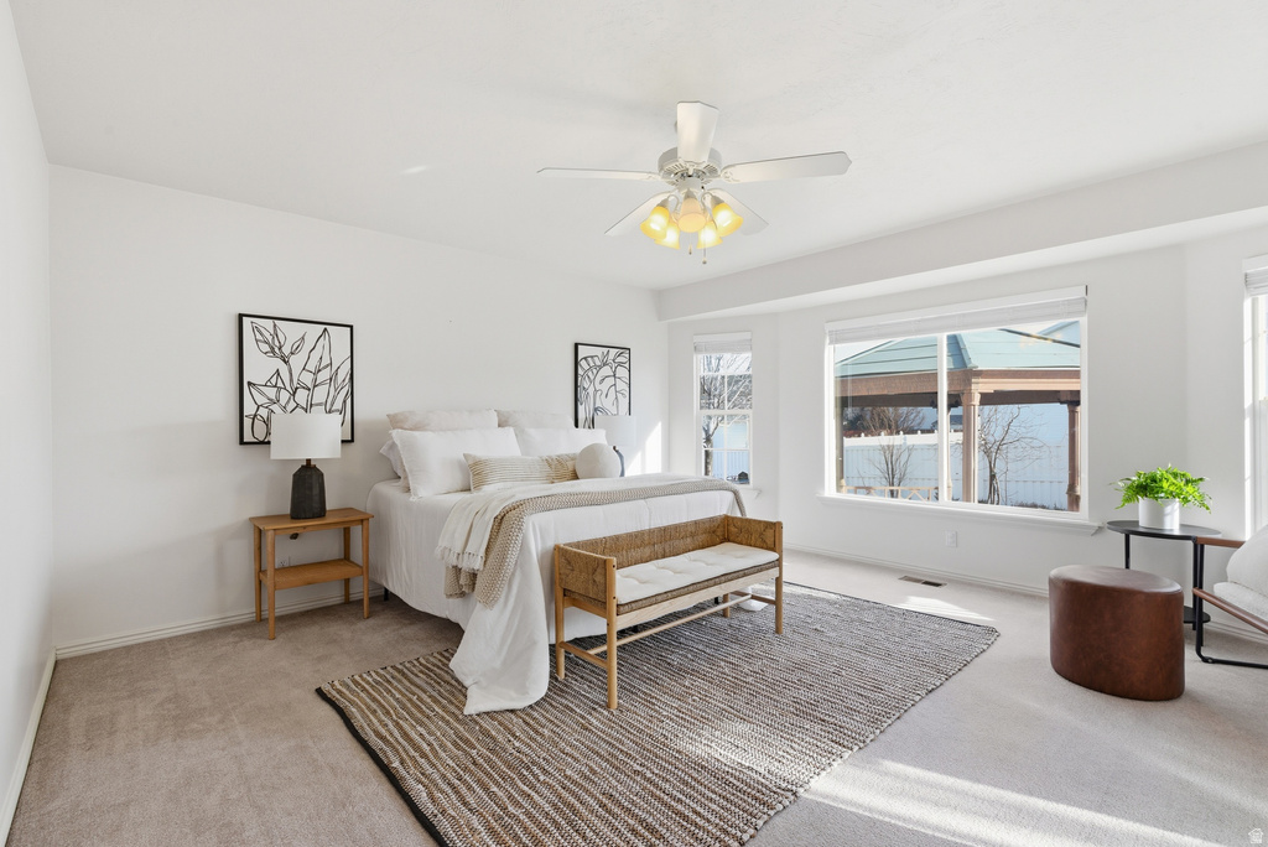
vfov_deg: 73.8
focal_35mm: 16
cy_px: 424
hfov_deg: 96.7
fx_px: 564
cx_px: 634
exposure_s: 1/40
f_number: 10
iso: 100
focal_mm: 16
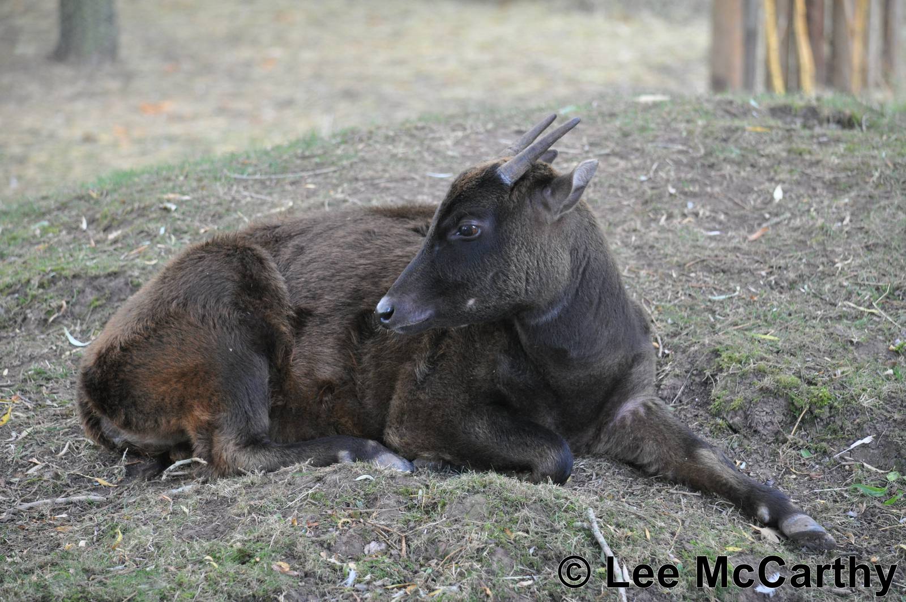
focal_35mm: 147
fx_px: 3695
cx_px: 453
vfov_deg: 9.3
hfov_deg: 14.0
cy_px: 301
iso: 800
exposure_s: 1/60
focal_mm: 98
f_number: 4.5
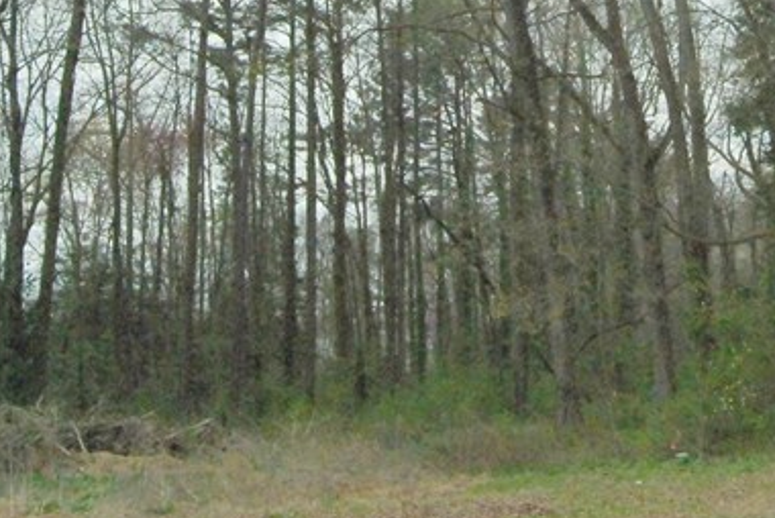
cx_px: 544
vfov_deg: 16.8
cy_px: -151
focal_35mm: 77
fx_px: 1659
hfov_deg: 26.1
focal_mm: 18
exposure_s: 1/4000
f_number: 8
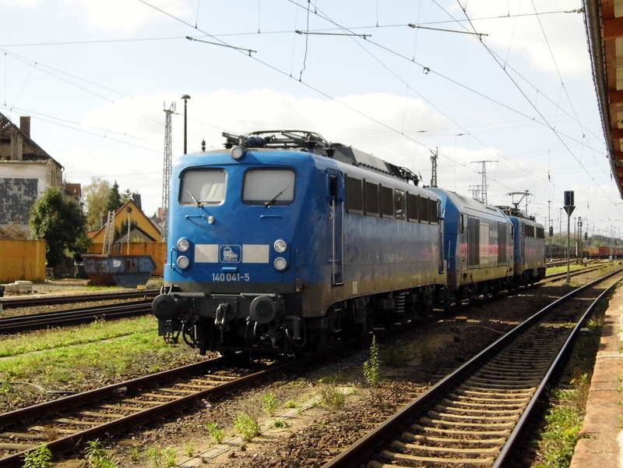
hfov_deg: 33.2
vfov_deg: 25.2
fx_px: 1044
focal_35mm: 58
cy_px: 234
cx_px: 312
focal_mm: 10.4
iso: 400
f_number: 11.1
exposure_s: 1/317
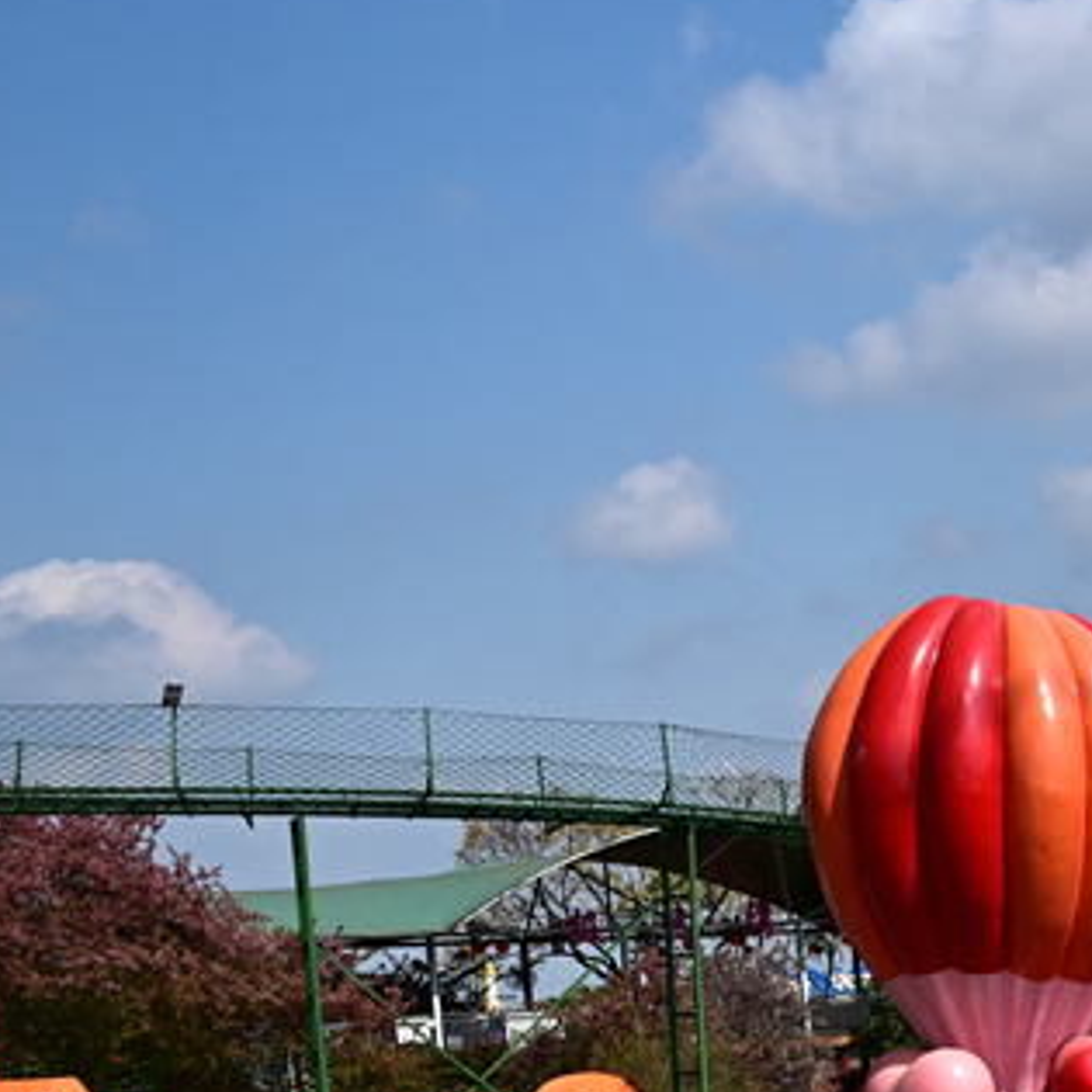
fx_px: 2949
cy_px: 1168
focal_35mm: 83
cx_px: 1425
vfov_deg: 20.1
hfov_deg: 19.4
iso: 100
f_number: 8
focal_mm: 25.5
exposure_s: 1/640
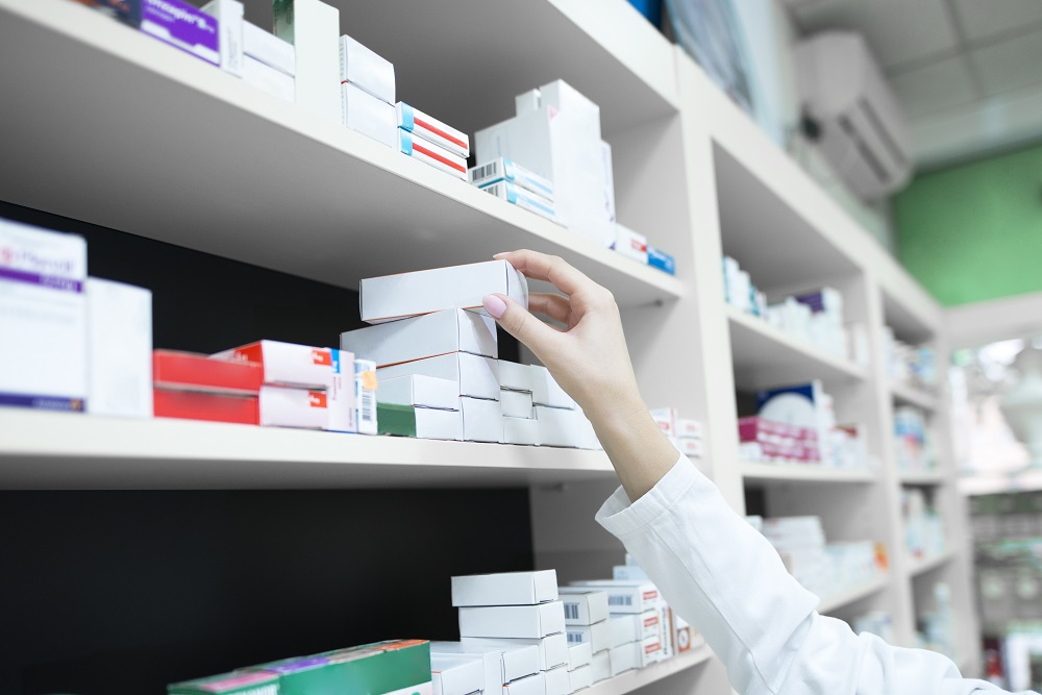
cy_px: 348
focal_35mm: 20
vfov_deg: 61.9
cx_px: 521
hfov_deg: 84.0
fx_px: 579
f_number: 1.6
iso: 500
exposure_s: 1/200
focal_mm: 20
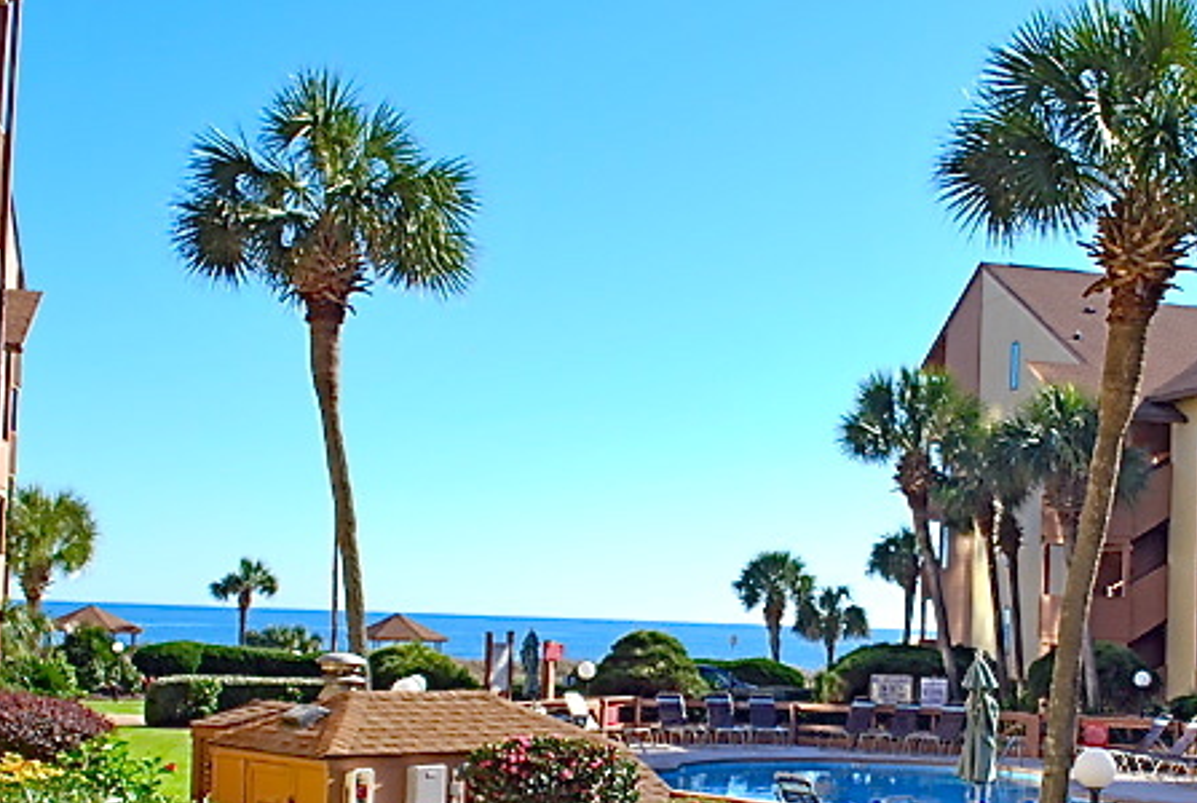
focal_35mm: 59
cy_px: 565
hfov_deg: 33.6
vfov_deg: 23.0
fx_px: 1966
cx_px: 777
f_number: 8
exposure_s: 1/200
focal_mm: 22
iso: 100
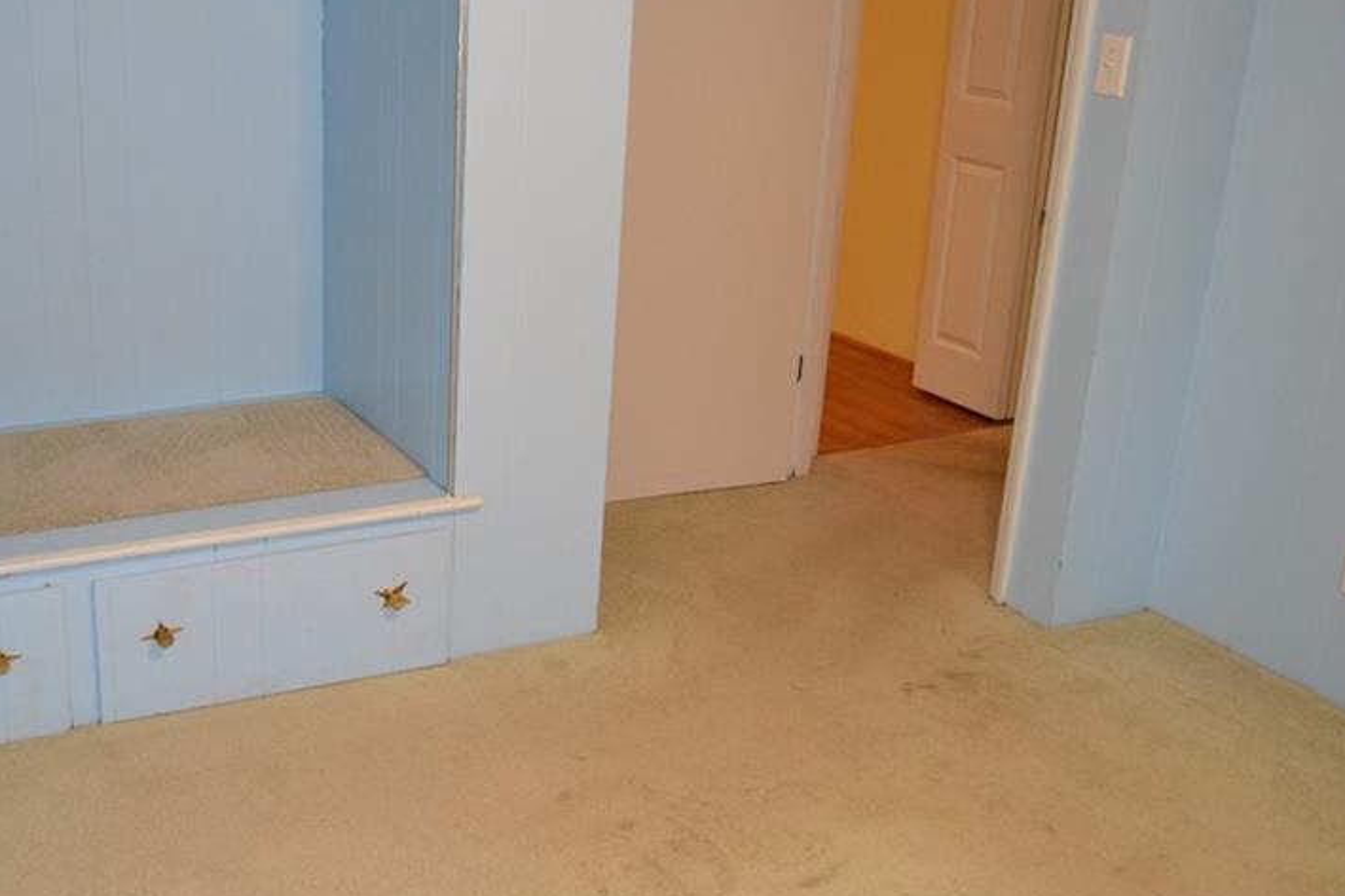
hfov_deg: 48.3
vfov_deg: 34.2
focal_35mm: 39
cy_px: 444
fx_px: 1456
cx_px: 393
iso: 1100
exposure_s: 1/60
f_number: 3.5
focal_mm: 18
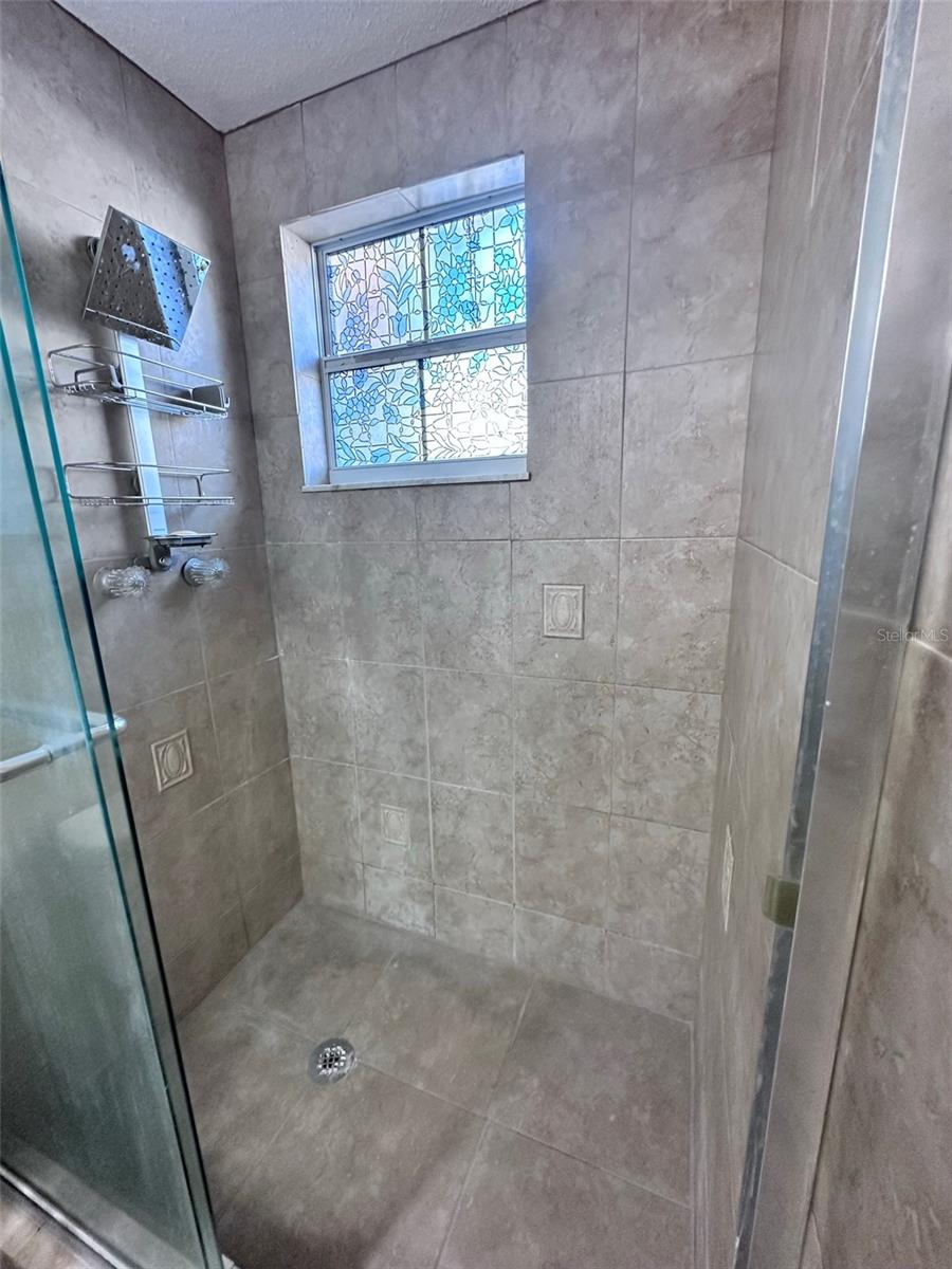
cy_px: 634
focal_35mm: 14
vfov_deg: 102.1
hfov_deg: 85.7
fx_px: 513
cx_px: 476
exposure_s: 1/60
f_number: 2.2
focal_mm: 2.22
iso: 250
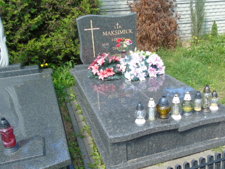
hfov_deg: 50.9
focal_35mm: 36
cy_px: 97
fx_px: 234
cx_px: 138
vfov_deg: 39.6
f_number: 3.6
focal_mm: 5.2
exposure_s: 1/160
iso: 80
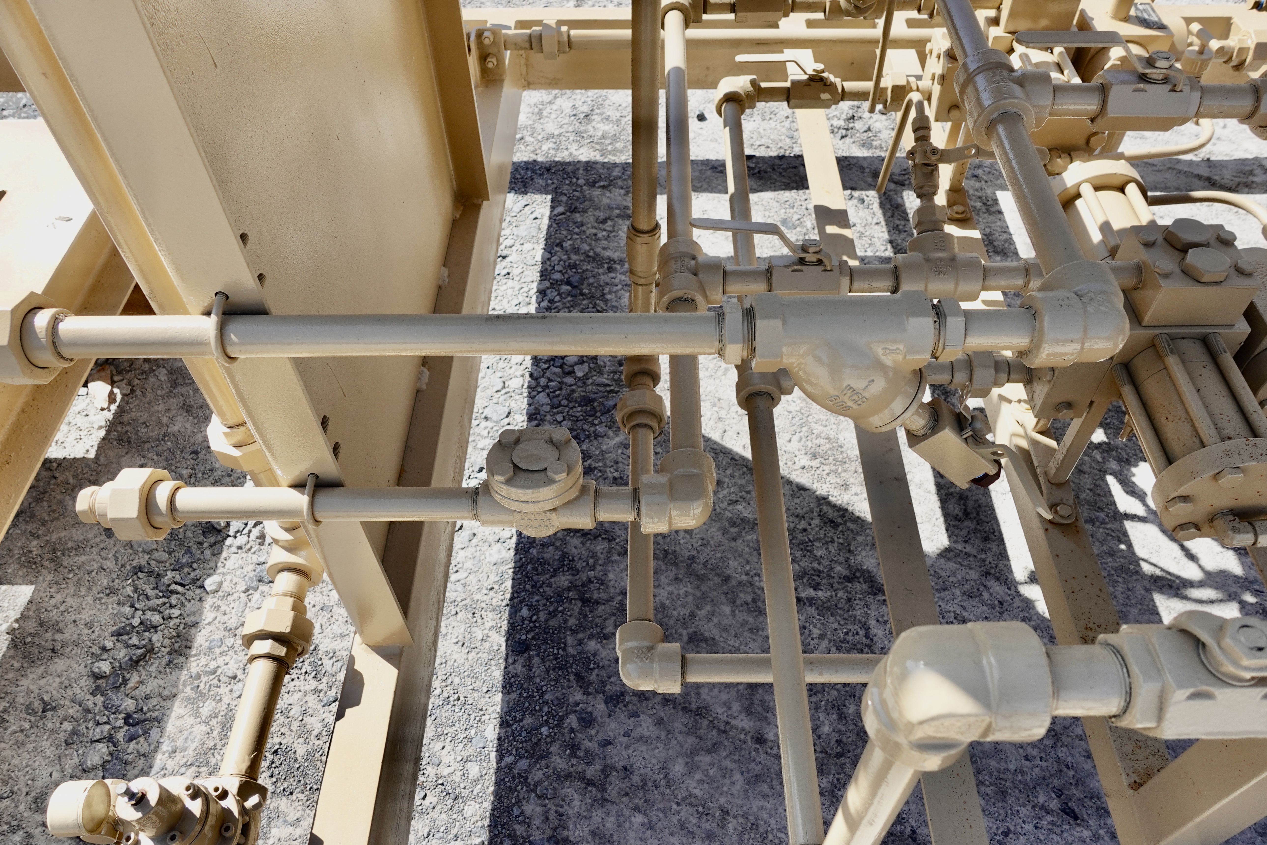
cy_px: 422
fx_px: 845
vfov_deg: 53.1
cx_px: 634
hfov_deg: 73.7
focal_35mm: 24
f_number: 4
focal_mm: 9.4
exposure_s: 1/640
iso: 125
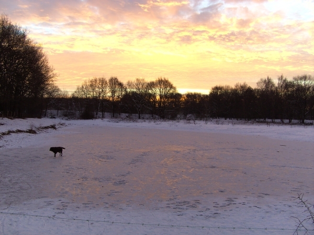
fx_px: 336
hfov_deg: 50.1
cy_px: 118
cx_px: 157
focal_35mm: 37
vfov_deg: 38.7
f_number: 3.5
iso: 100
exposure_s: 1/59
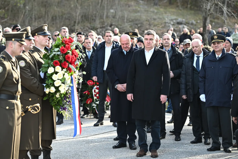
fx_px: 740
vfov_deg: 12.2
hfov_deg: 18.3
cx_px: 119
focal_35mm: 112
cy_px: 80
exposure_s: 1/250
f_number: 3.5
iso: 250
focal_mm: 112
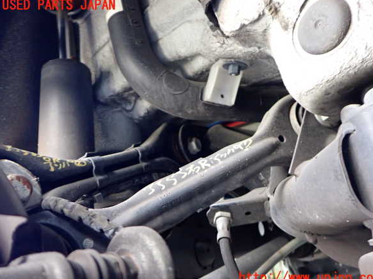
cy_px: 142
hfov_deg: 58.4
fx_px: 334
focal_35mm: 31
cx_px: 191
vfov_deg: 45.4
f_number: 2.3
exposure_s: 1/30
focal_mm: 5.4
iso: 640
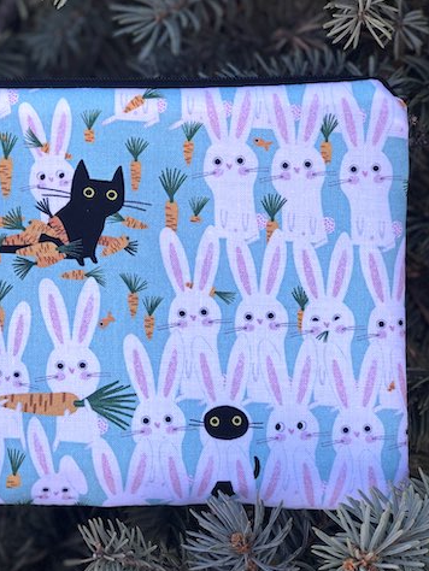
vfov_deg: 25.3
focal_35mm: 77
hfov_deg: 19.0
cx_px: 102
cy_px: 288
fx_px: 1271
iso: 40
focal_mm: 6.6
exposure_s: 1/120
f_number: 2.8
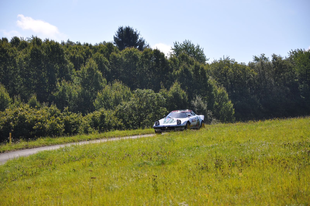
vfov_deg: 8.7
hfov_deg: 13.1
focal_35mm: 158
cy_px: 103
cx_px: 155
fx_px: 1354
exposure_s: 1/800
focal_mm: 105
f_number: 7.1
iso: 200
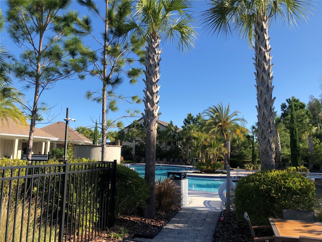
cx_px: 161
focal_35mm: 28
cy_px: 121
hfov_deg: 63.4
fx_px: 260
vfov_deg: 49.7
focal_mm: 3.99
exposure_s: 1/1156
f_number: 1.8
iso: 20
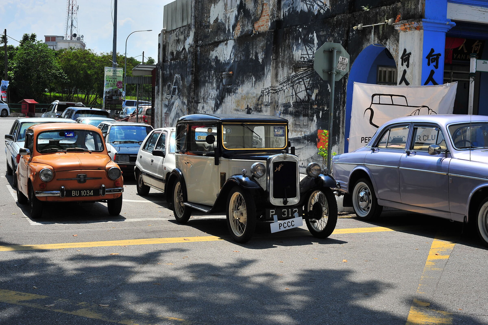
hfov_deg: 39.6
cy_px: 162
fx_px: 677
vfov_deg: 27.0
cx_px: 244
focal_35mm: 50
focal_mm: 50
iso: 400
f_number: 13
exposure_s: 1/750
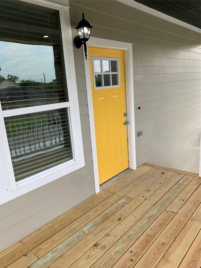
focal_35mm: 26
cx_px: 100
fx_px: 201
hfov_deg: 53.1
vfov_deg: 67.3
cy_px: 134
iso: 25
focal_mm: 4.25
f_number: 1.8
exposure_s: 1/388
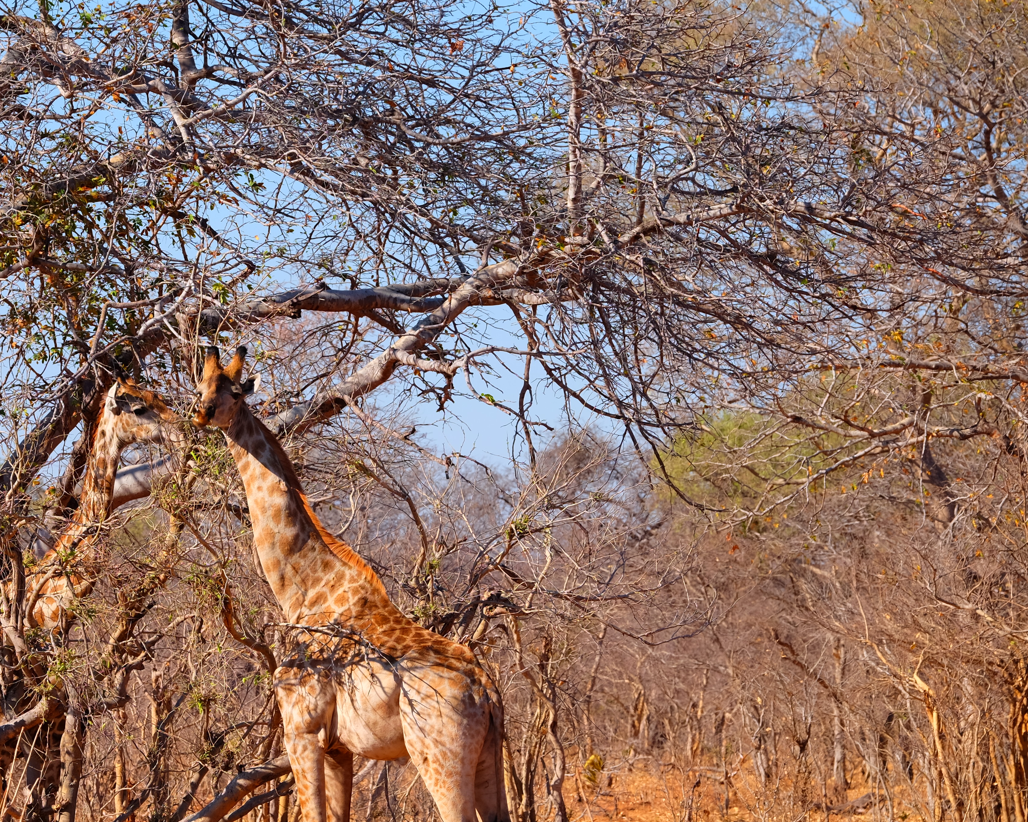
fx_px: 8701
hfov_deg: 6.8
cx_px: 292
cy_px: 490
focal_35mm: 286
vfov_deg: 5.4
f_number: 7.1
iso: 200
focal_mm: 140
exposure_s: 1/350
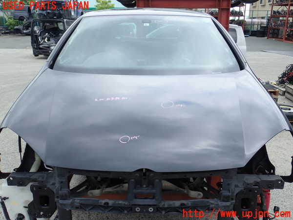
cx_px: 146
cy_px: 110
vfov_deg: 40.7
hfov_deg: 52.6
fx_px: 296
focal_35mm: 35
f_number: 3.5
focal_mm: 6.42
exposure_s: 1/200
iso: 100
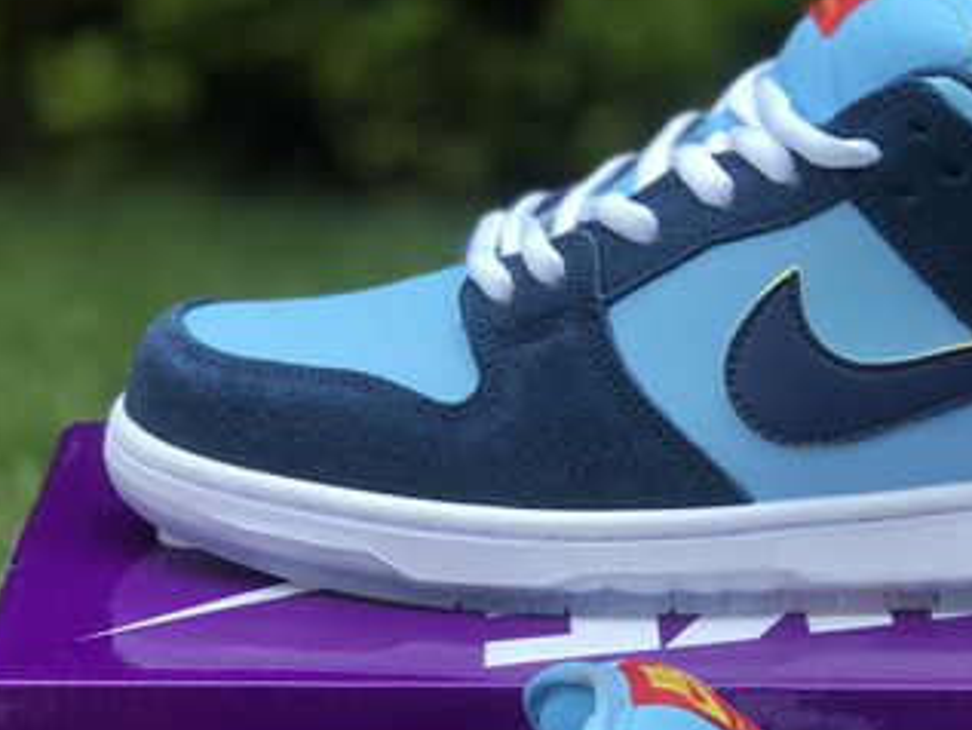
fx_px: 3736
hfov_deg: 14.8
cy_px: 655
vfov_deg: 11.1
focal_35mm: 133
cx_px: 718
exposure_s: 1/187
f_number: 2.8
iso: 20
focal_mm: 6.6
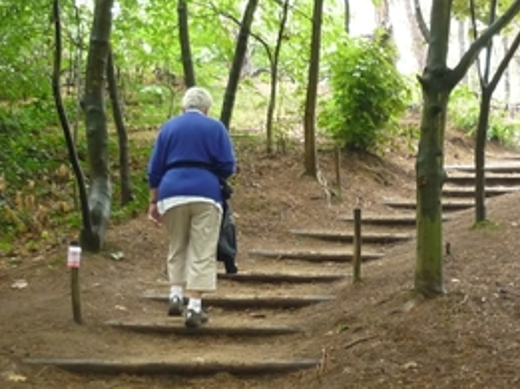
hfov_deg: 25.7
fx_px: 1140
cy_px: 327
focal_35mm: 76
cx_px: 305
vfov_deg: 19.1
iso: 250
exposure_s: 1/30
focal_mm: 5.5
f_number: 2.8
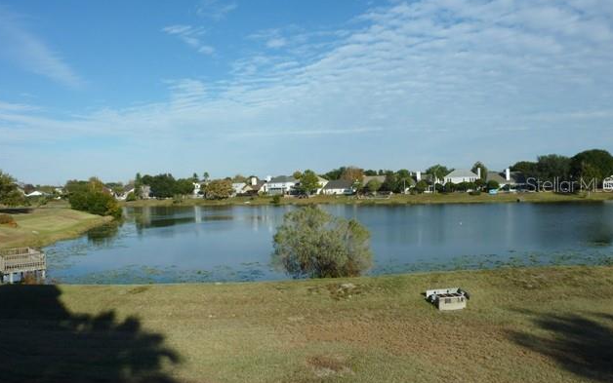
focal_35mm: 27
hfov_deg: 68.4
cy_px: 184
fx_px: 451
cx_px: 306
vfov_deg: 46.0
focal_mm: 4.1
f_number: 5.6
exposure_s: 1/500
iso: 80
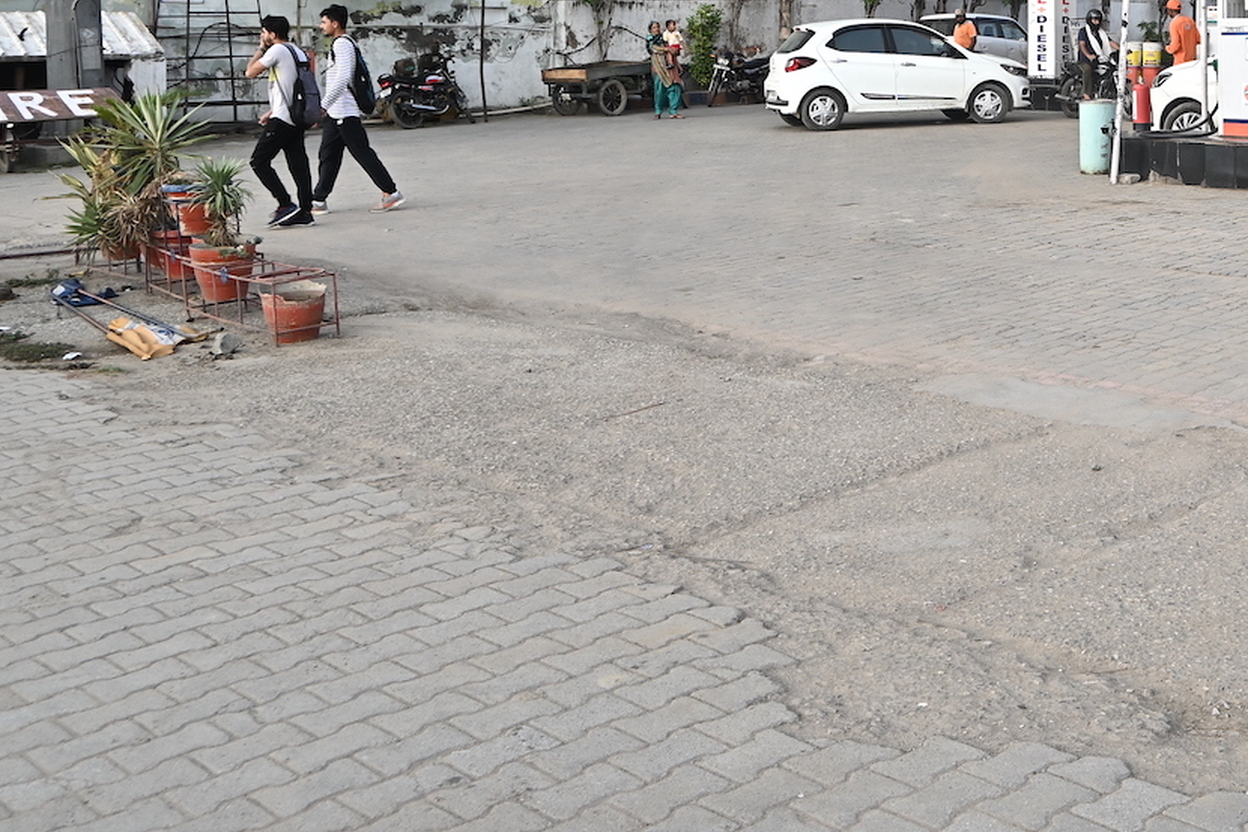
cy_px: 84
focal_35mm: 47
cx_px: 1110
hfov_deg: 38.8
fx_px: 1645
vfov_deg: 27.4
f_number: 5
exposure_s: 1/125
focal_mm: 17.5
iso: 200
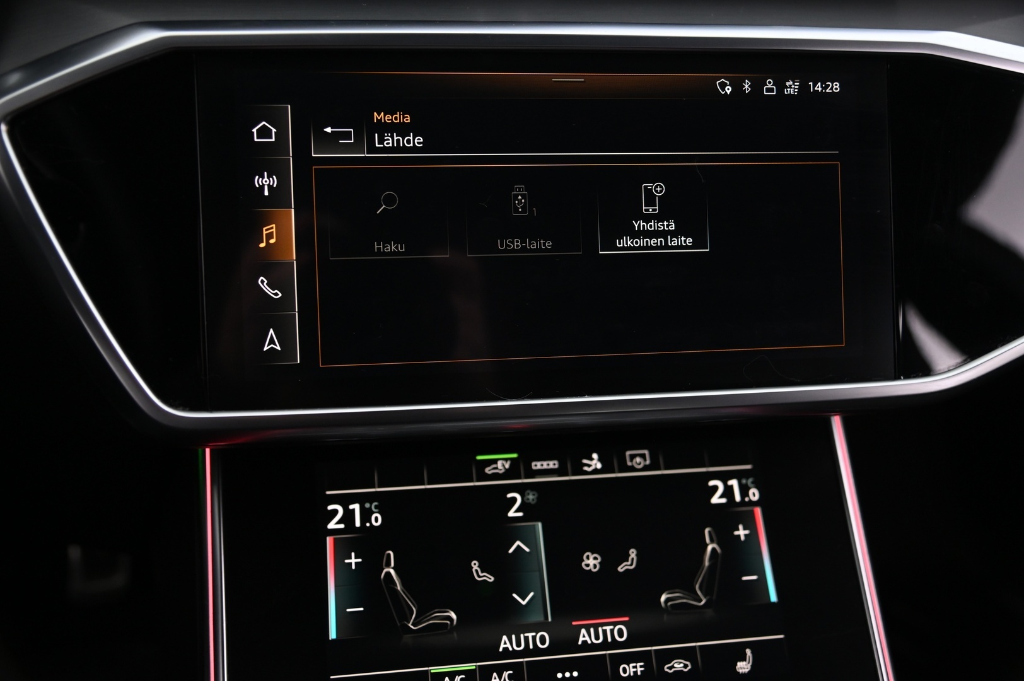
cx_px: 512
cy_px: 340
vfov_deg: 35.0
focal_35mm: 38
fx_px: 1080
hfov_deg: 50.7
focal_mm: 38
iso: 2000
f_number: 4
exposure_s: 1/25
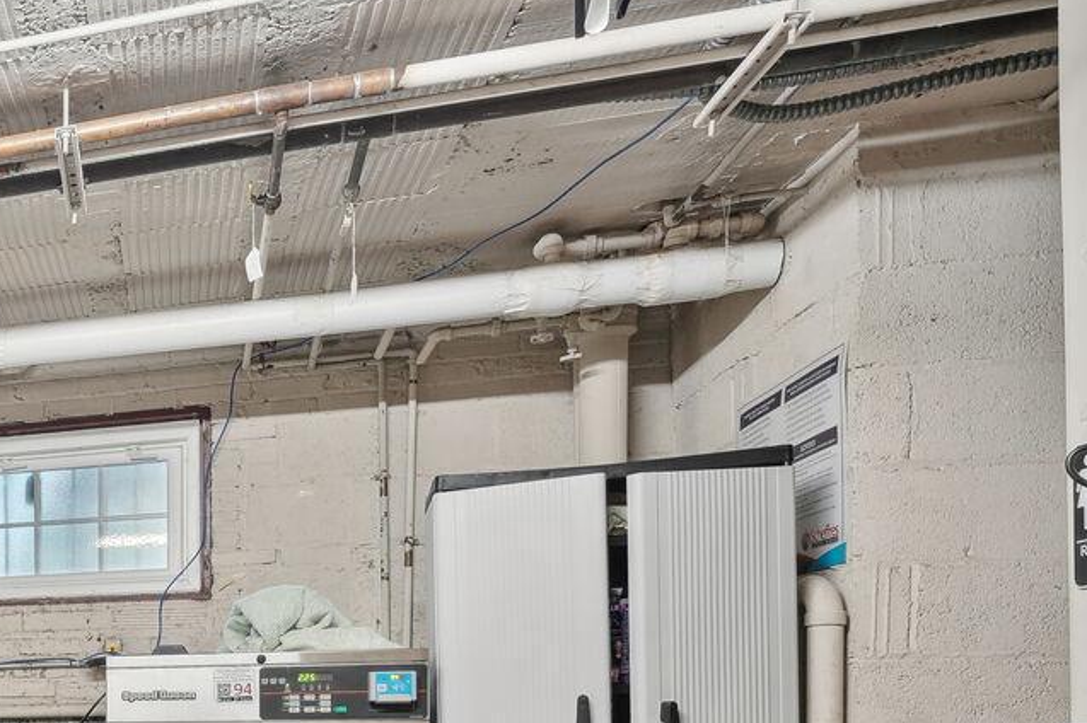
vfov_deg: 32.0
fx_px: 1147
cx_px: -246
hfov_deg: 37.2
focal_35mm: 38
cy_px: 740
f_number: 8
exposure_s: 1/4
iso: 500
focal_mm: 14
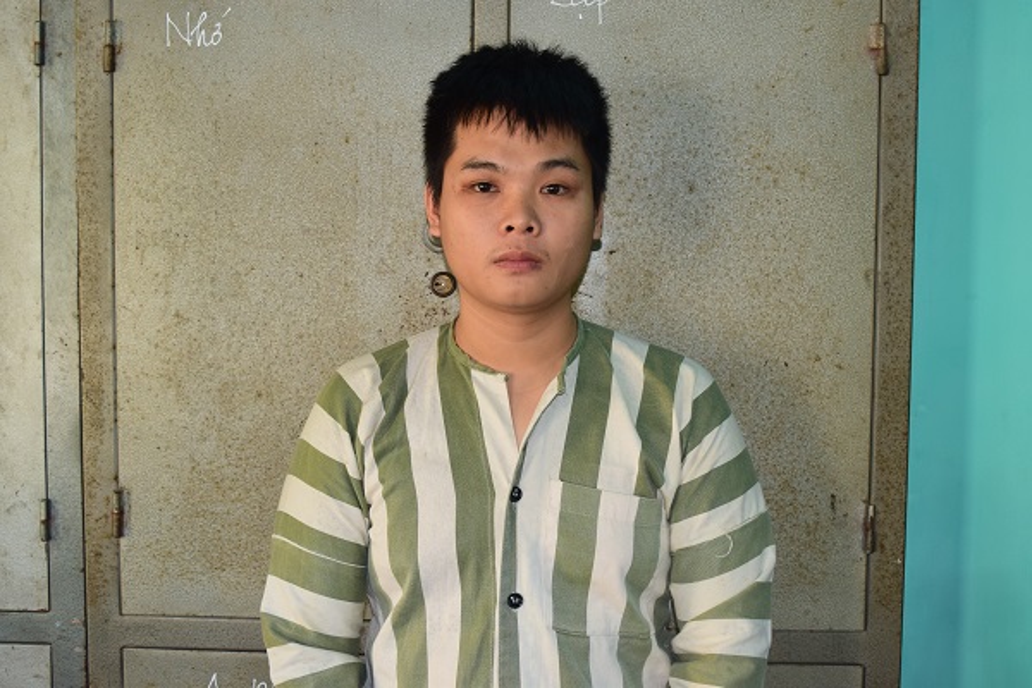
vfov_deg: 31.9
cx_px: 516
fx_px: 1204
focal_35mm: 42
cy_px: 344
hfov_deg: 46.4
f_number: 5.6
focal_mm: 28
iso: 640
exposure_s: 1/80
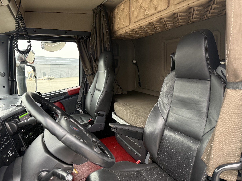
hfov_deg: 71.6
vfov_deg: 56.8
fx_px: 168
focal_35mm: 24
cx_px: 121
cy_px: 90
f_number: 1.78
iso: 200
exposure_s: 1/64
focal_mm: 6.76
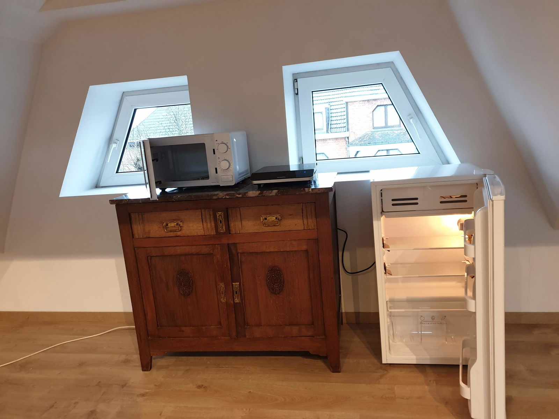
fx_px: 420
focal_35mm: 26
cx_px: 280
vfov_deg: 53.1
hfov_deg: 67.3
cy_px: 210
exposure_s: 1/50
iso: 250
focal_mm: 4.3
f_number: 1.5
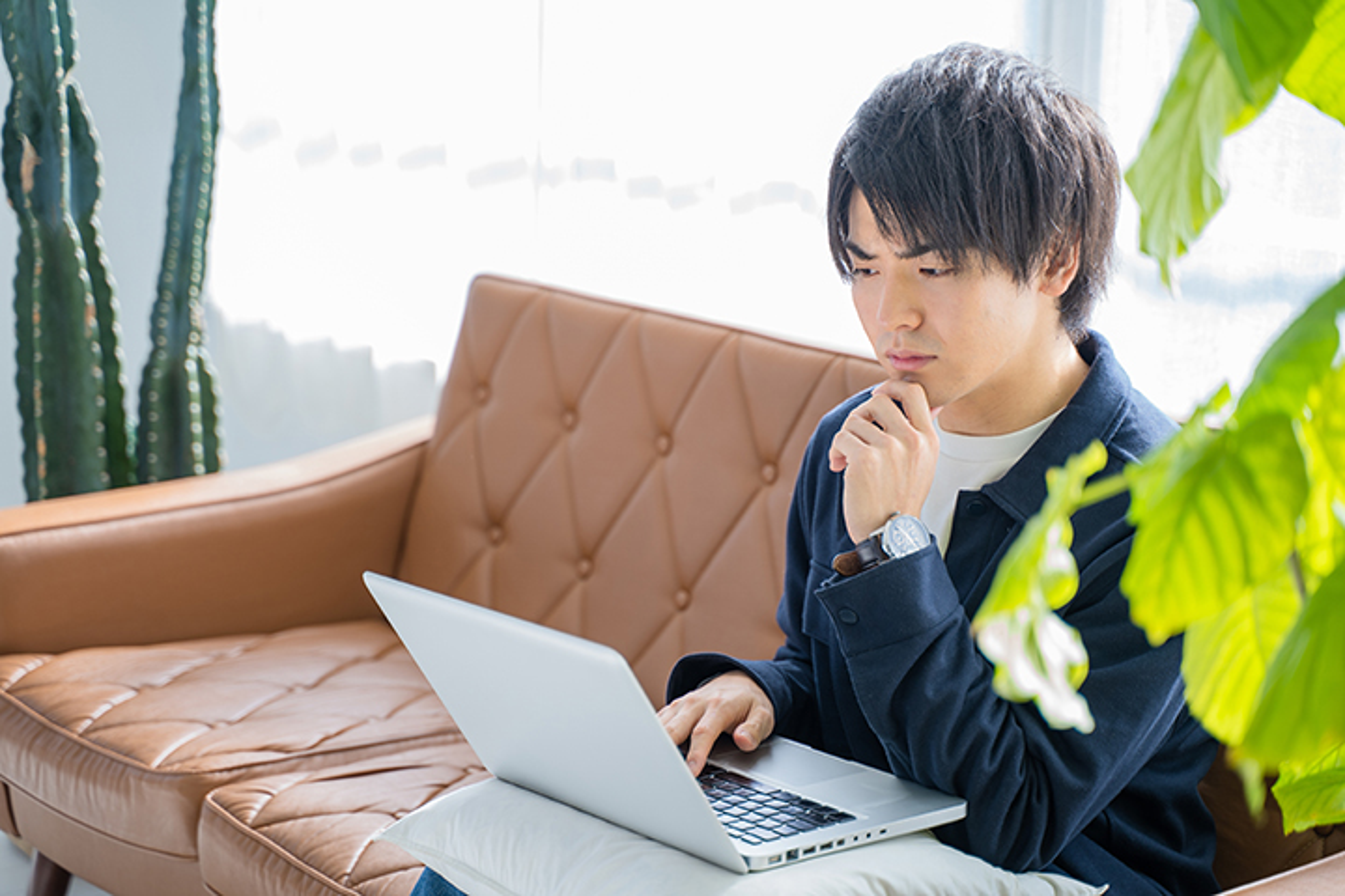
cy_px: 448
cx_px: 672
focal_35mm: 75
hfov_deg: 27.0
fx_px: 2802
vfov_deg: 18.2
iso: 64
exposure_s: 1/125
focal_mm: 75
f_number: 2.8
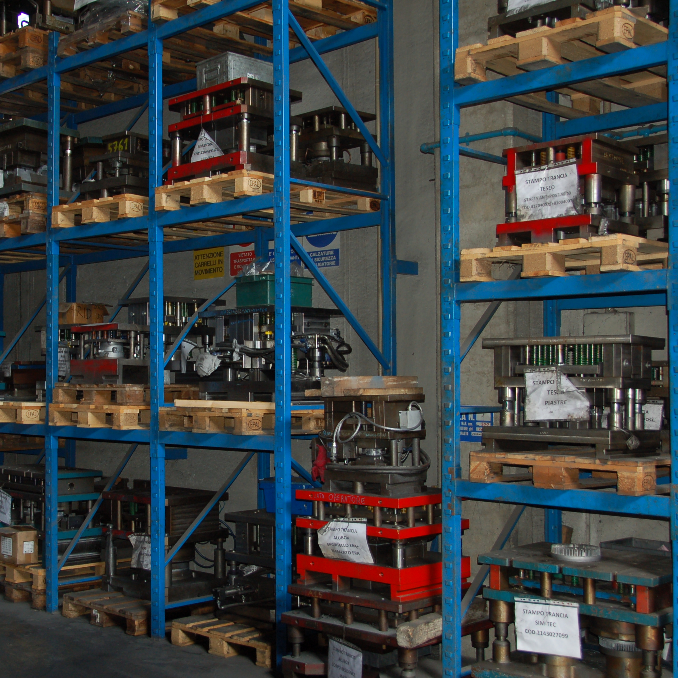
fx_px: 1108
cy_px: 338
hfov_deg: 33.6
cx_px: 207
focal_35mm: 50
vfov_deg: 34.0
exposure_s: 1/60
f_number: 4
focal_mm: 26
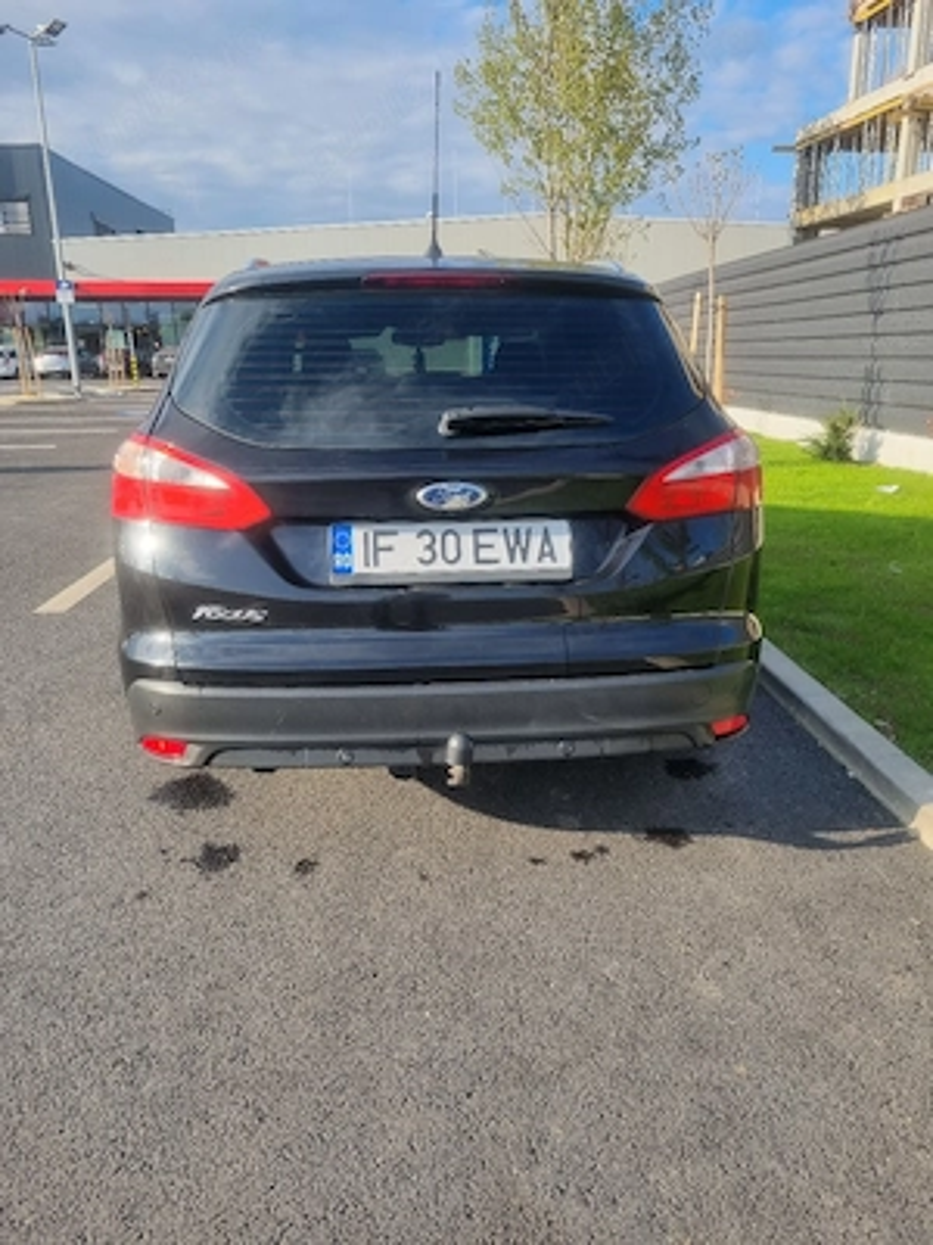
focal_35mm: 26
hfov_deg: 53.1
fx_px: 934
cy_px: 622
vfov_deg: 67.3
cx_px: 466
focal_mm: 5.4
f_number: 1.8
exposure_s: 1/1000
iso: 50
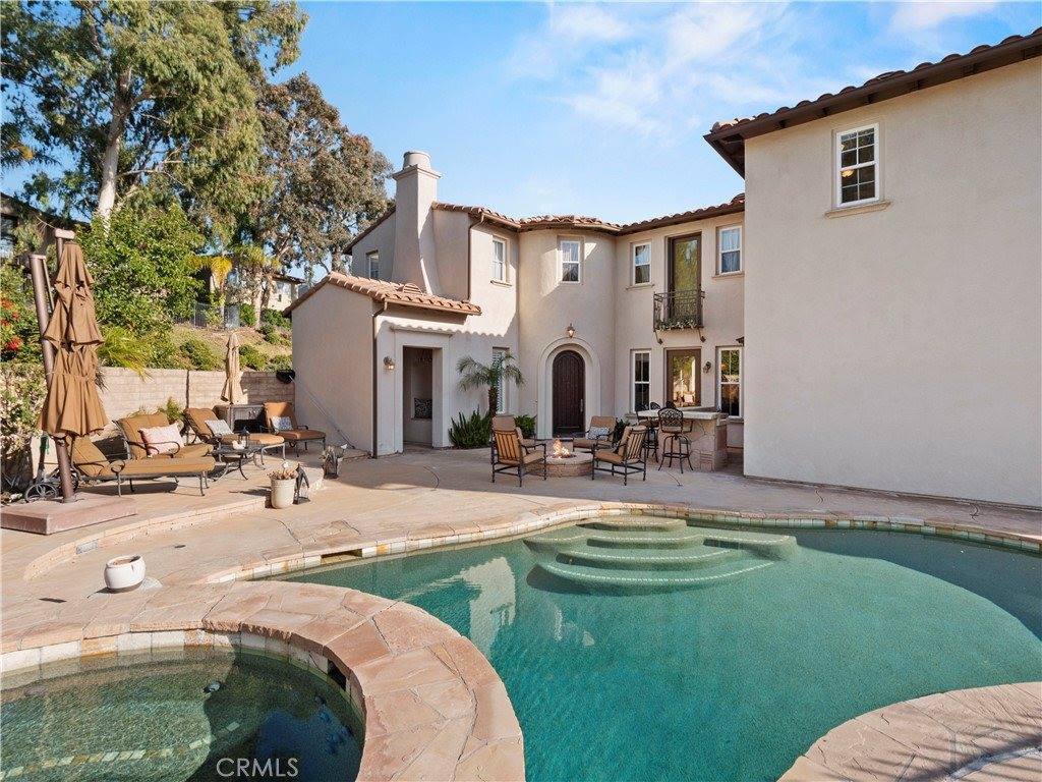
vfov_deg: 78.1
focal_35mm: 16
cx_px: 521
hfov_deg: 94.5
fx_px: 482
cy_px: 391
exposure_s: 1/80
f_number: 8
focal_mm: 8
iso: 200
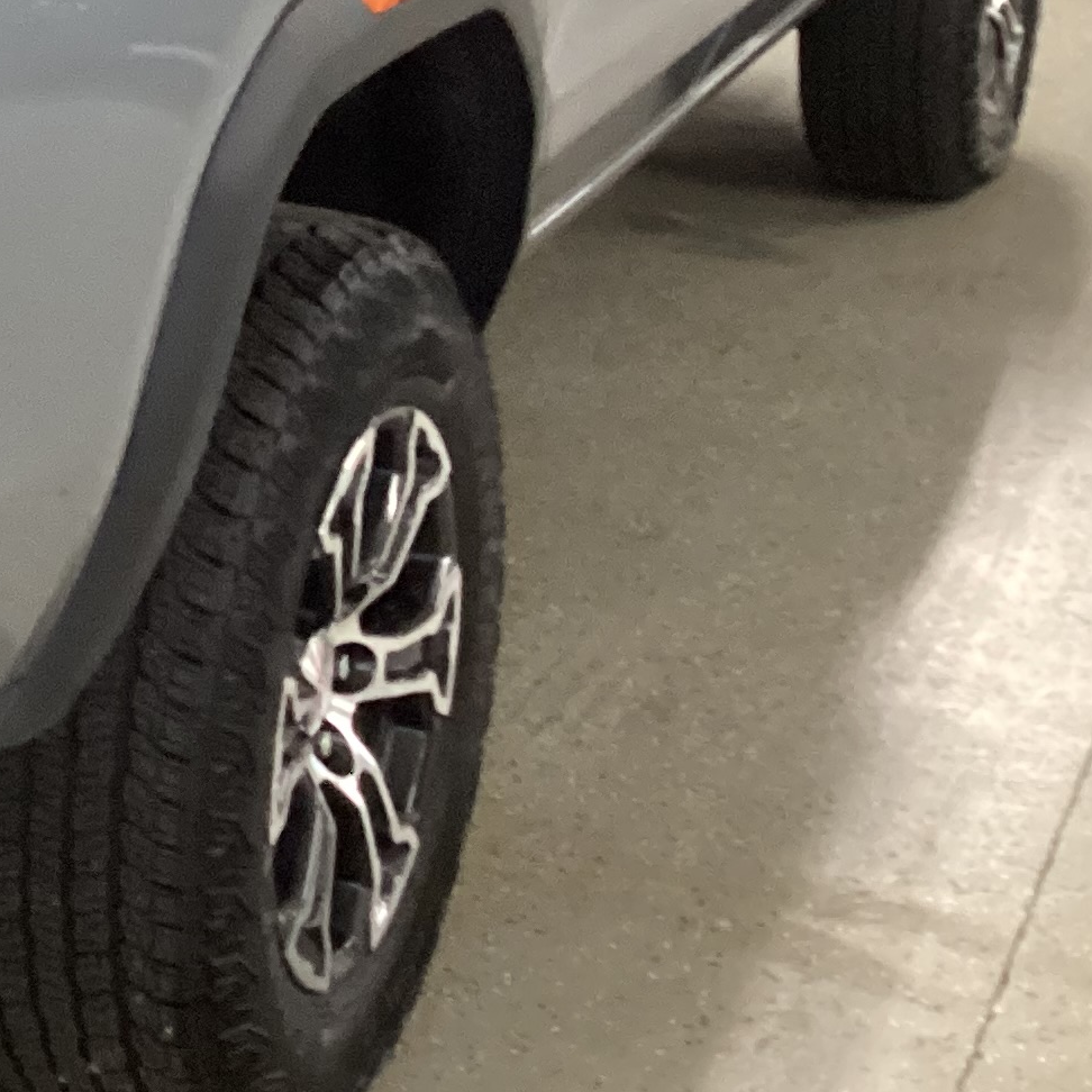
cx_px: -537
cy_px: -30
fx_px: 3284
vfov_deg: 18.3
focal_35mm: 92
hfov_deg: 17.1
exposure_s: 1/40
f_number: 2.4
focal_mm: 3.3
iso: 320
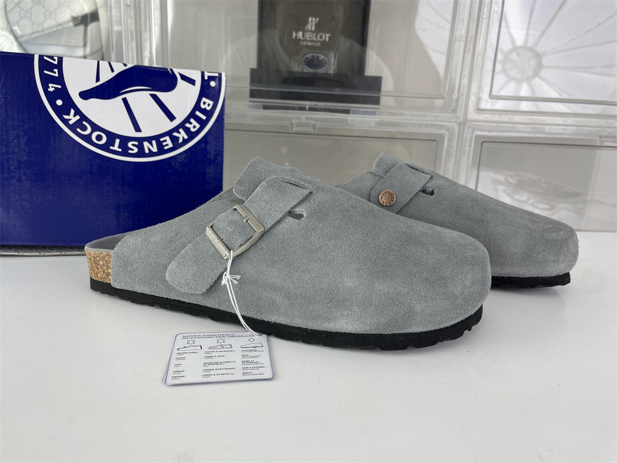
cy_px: 232
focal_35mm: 26
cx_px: 308
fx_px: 463
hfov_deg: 67.3
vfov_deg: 53.1
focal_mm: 4.2
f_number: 1.6
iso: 32
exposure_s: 1/148
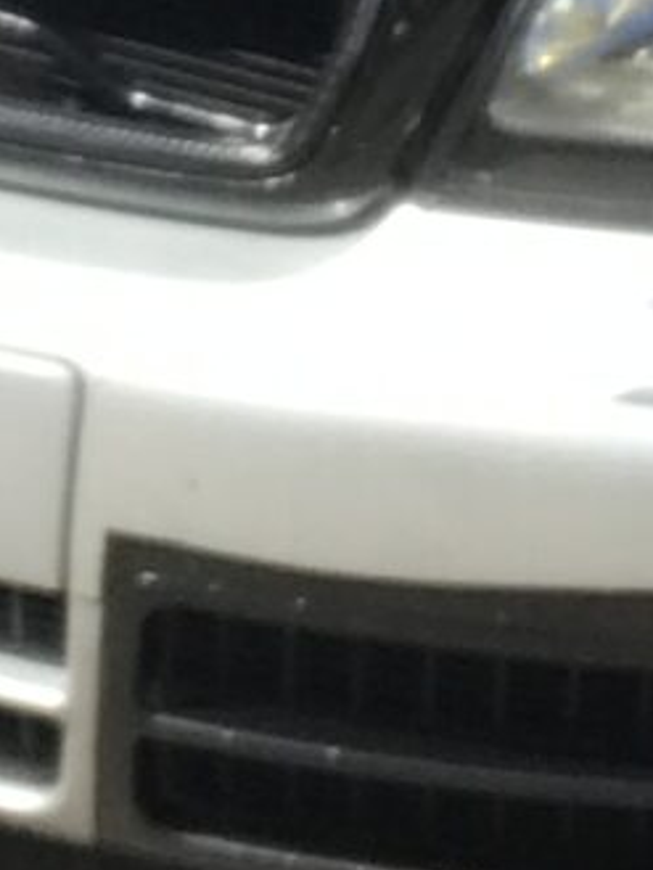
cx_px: -41
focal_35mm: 249
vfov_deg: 7.7
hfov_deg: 6.0
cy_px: -706
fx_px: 6259
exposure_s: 1/789
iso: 25
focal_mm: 2.87
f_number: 2.2
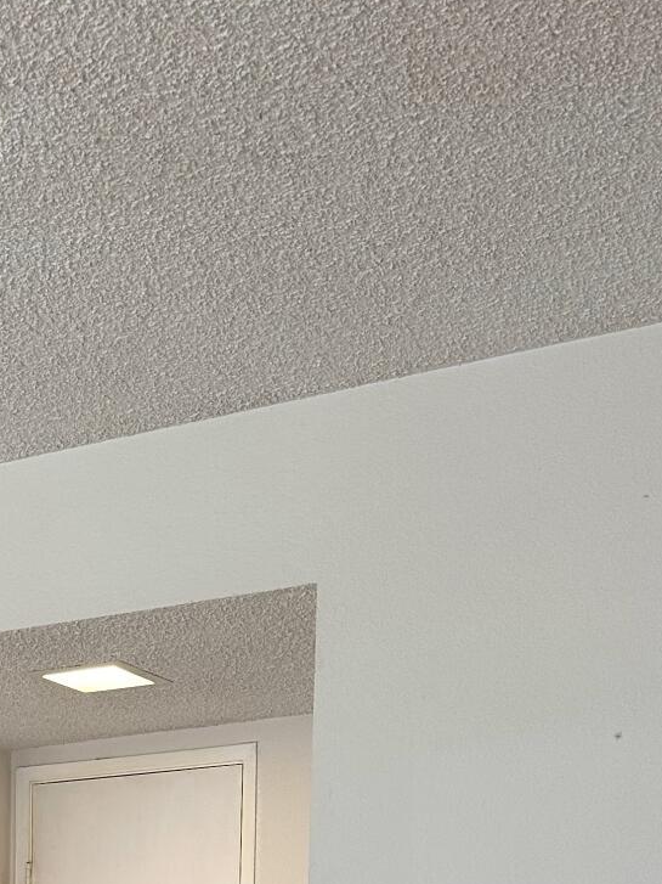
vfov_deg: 25.4
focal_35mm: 66
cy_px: 1144
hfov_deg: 21.8
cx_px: 75
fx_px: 1683
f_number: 1.78
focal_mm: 6.86
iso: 200
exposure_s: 1/120
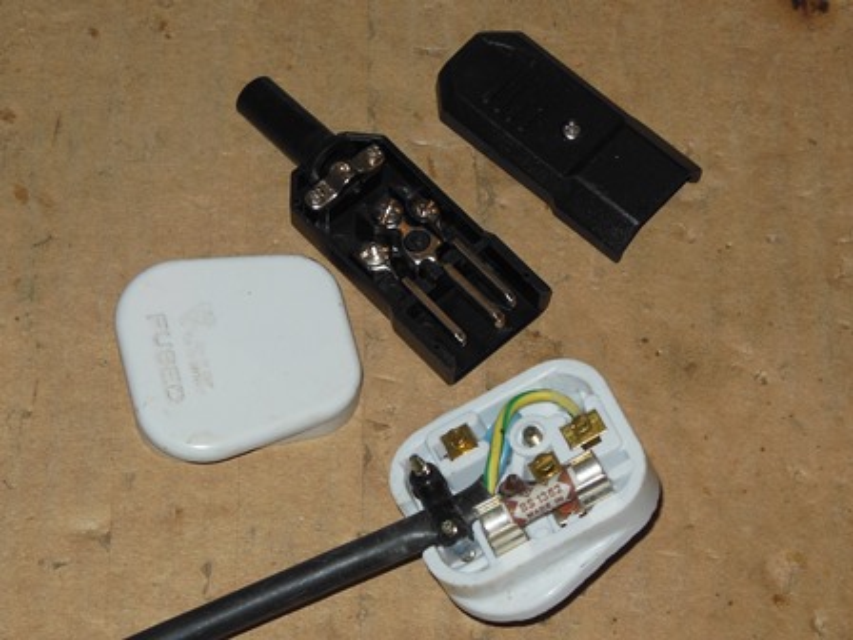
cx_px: 426
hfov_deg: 25.7
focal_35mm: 76
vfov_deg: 19.4
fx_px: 1873
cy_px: 320
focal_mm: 13.6
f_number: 4.4
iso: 125
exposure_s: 1/60
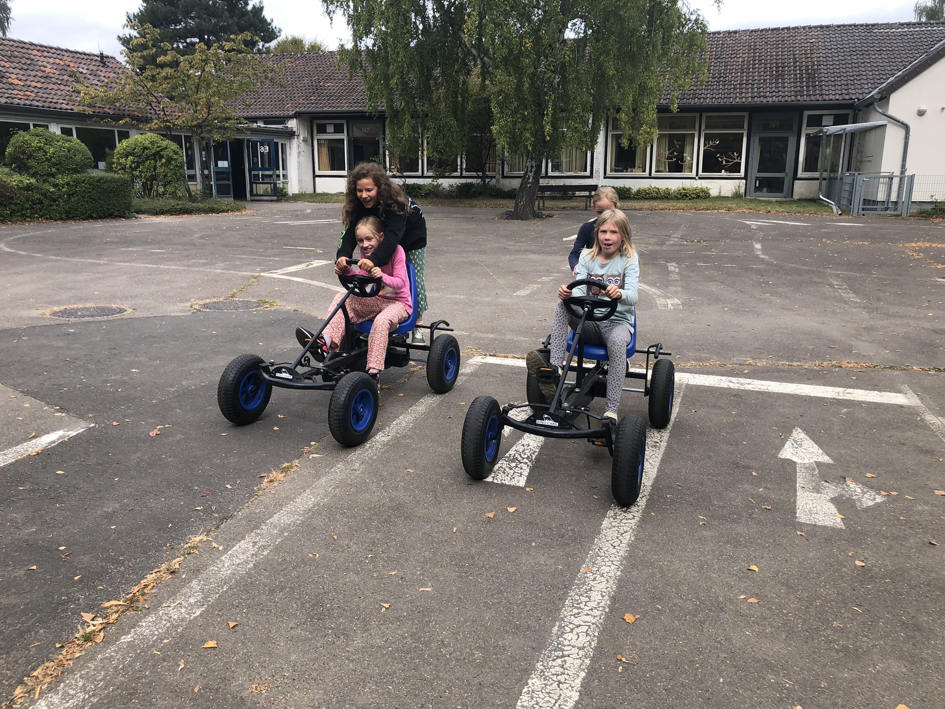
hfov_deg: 63.4
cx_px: 472
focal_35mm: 28
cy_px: 354
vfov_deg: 49.7
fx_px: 764
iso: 20
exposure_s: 1/684
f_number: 1.8
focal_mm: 3.99
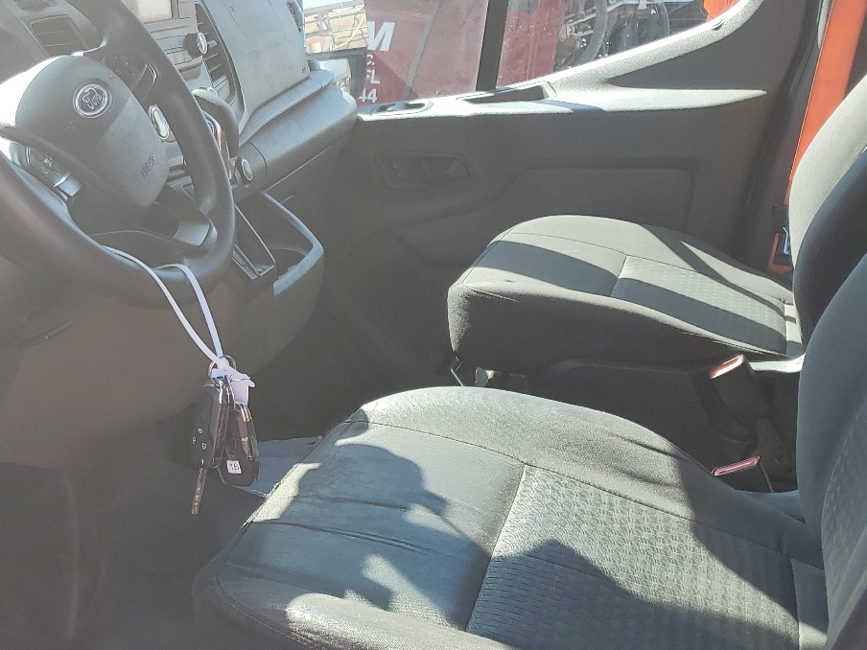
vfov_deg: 31.3
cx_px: 256
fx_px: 1152
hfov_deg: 40.5
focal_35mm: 46
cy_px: 418
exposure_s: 1/526
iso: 50
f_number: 1.5
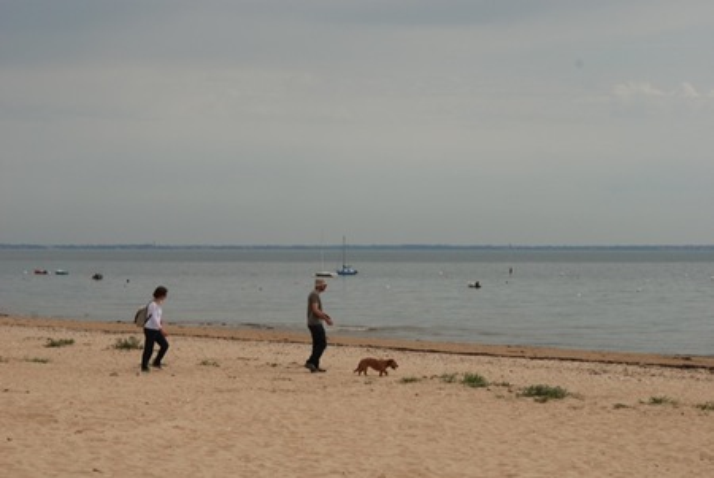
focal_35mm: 105
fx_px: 2084
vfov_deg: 13.1
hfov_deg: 19.4
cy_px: 239
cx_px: 357
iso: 140
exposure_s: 1/500
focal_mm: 70
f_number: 5.6
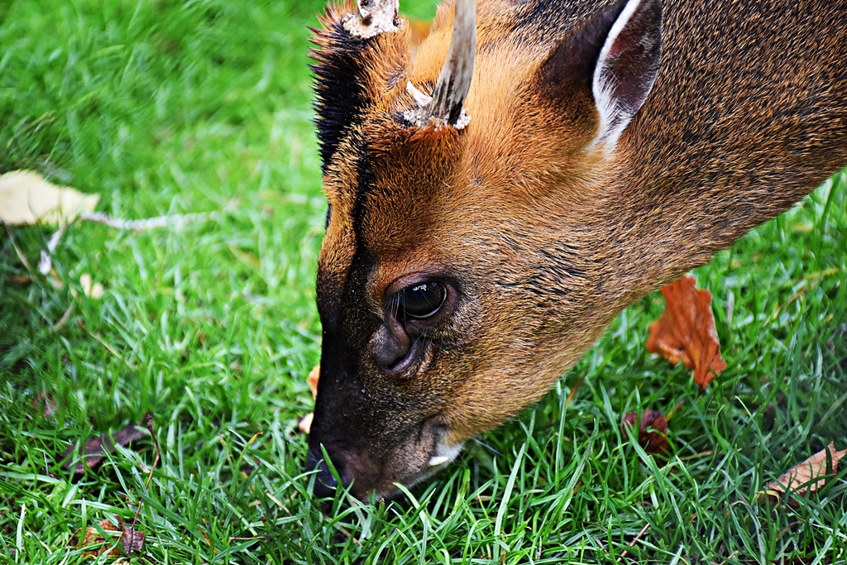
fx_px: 3529
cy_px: 282
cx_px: 424
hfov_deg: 13.7
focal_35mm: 150
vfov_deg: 9.2
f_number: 5.6
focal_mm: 100
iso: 1400
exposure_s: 1/125
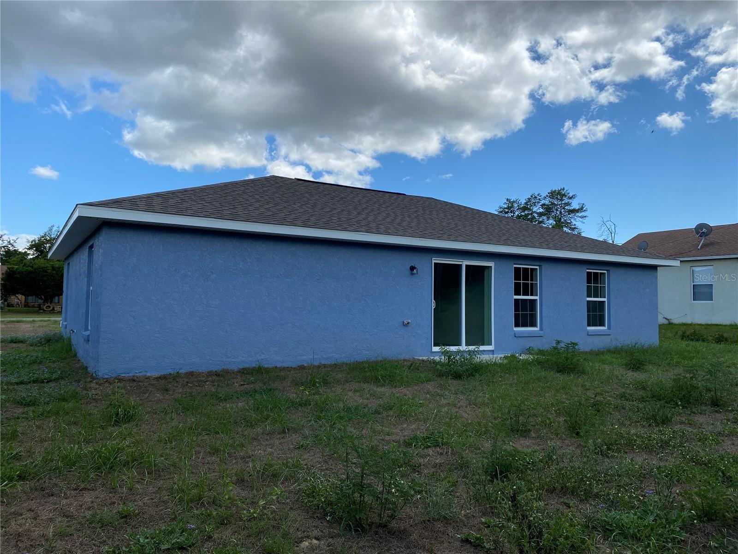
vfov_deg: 53.1
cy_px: 277
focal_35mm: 26
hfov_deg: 67.3
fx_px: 554
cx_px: 369
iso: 32
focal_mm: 4.25
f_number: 1.8
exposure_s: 1/2688
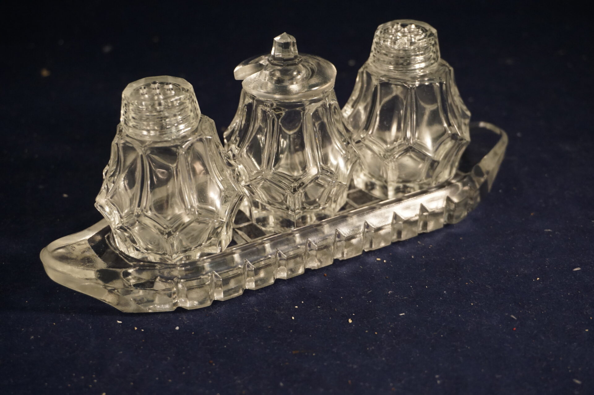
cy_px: 198
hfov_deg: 34.2
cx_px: 297
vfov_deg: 23.1
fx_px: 964
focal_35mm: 58
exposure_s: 1/60
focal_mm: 39
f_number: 5.6
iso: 1250
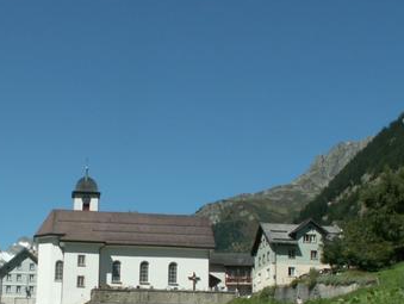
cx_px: 119
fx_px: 771
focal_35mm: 66
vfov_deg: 22.0
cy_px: 250
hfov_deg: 29.1
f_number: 7.1
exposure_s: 1/250
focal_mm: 5.86
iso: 50
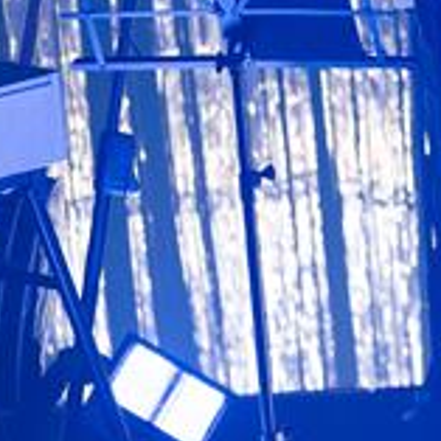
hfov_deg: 1.5
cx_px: 879
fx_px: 16864
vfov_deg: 1.5
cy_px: 41
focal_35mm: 1170
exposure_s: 1/1250
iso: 1600
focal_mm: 300
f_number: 2.8
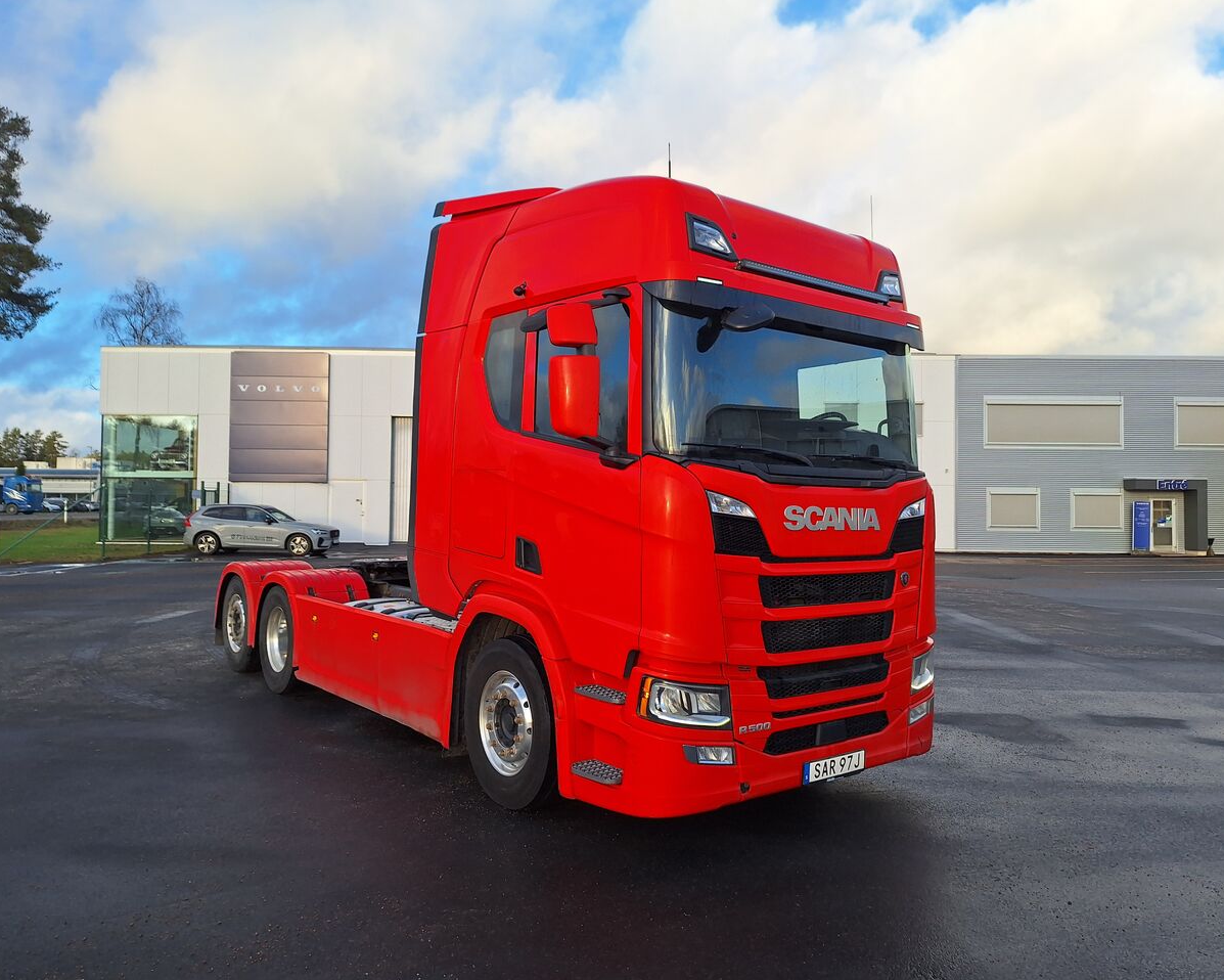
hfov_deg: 70.3
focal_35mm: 24
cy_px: 490
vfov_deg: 58.8
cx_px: 599
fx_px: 870
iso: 40
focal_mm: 5.54
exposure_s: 1/1193
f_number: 1.8
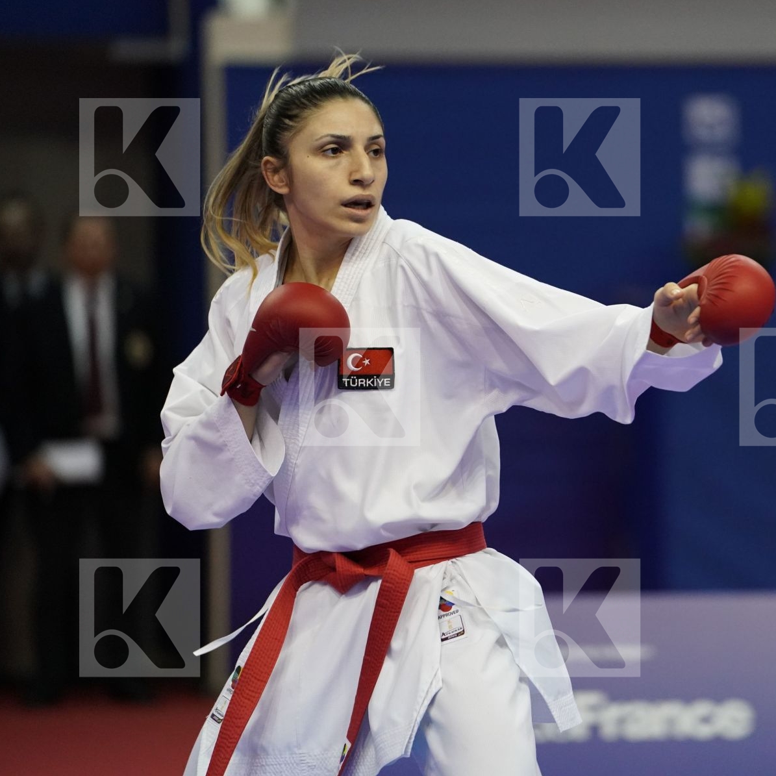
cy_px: 387
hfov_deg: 6.8
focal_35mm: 256
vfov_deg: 6.8
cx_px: 580
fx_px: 6493
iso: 4000
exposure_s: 1/1000
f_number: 2.8
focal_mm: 200
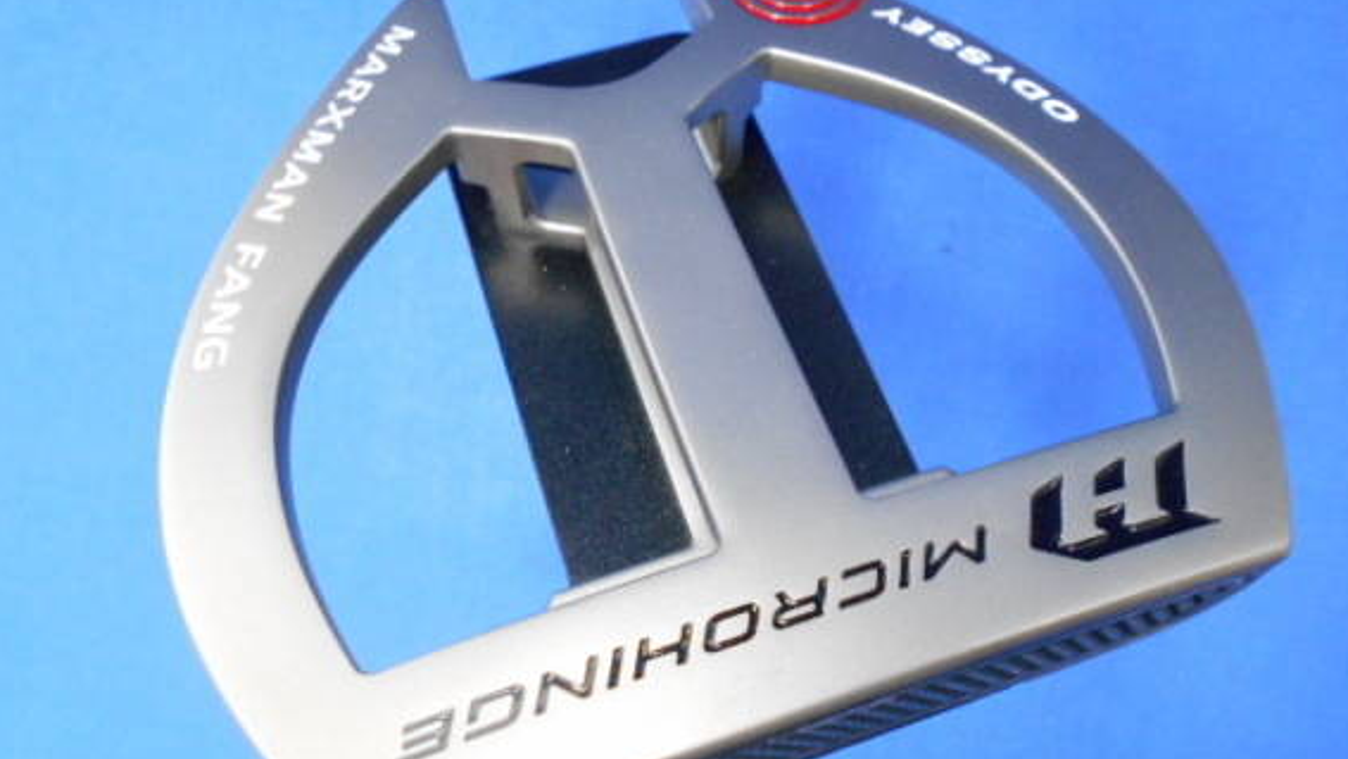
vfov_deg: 36.7
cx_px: 699
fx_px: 1144
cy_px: 366
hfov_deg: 61.0
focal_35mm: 32
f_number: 3.2
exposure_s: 1/25
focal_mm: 4.6
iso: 400
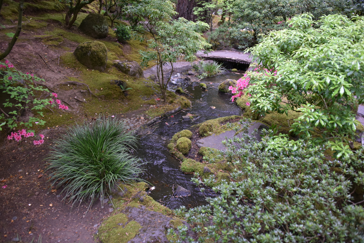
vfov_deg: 46.4
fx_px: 283
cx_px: 182
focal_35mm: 28
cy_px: 122
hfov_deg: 65.5
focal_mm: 28
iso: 640
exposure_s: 1/60
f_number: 3.5
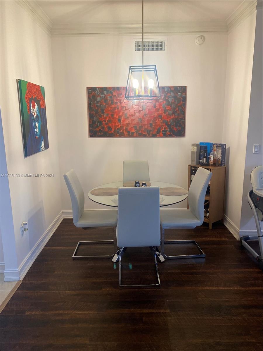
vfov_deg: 67.3
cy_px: 176
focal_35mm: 26
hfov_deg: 53.1
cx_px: 132
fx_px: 263
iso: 160
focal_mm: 4.25
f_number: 1.8
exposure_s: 1/60
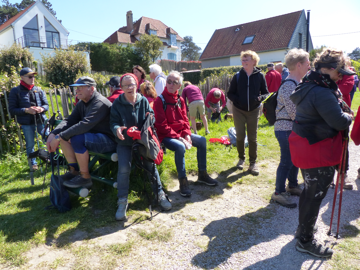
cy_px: 135
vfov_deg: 54.9
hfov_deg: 69.4
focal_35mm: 25
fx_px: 260
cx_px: 180
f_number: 4
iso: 160
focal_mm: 4.5
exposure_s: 1/320
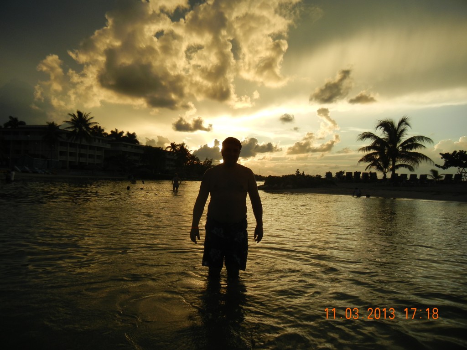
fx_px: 405
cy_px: 175
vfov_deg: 46.8
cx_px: 234
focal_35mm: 30
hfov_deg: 60.0
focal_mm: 5.4
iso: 160
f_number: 7
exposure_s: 1/290
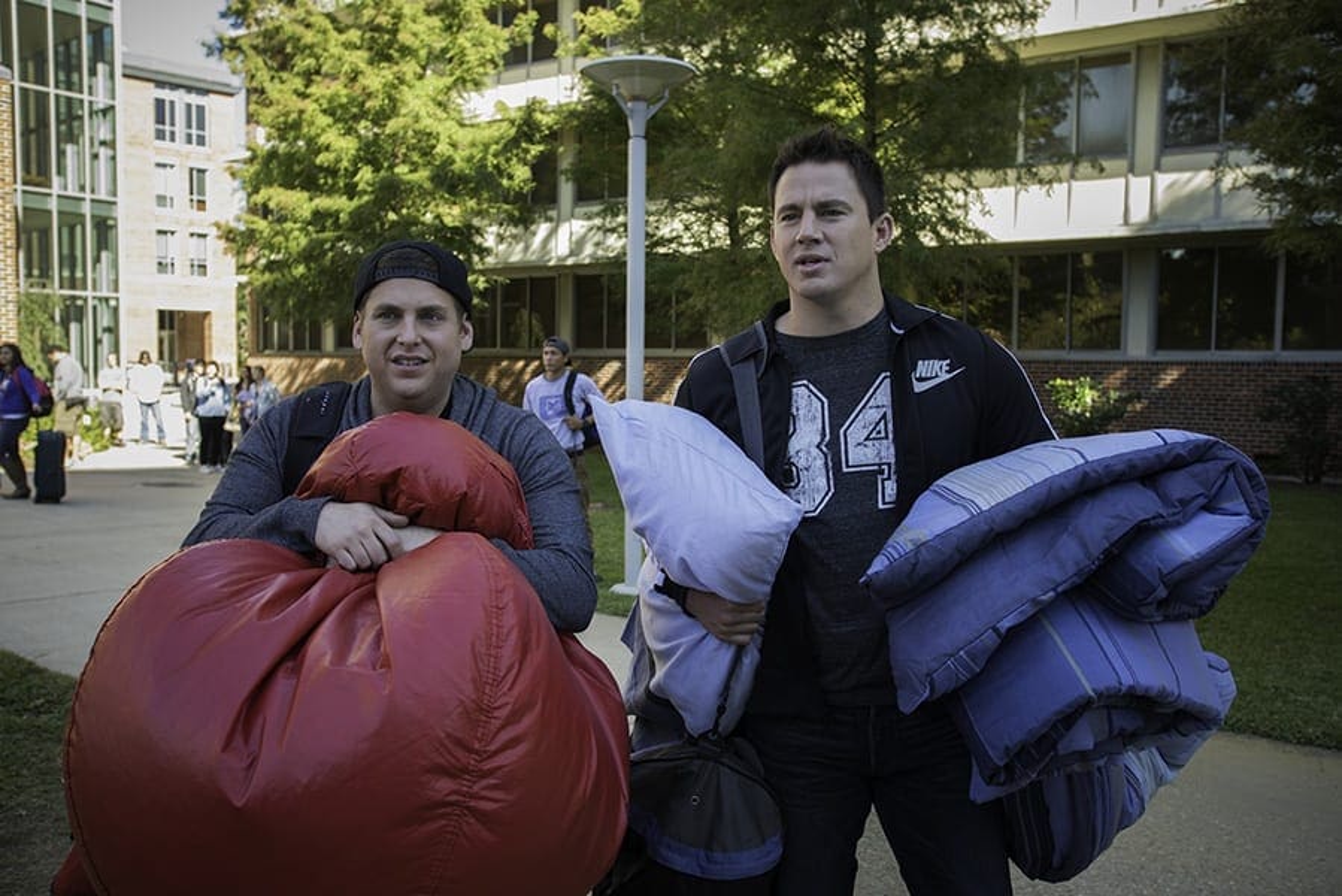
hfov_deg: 54.4
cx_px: 671
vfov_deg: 37.9
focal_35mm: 35
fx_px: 1305
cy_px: 448
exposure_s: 1/160
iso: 400
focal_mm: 35
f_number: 6.3
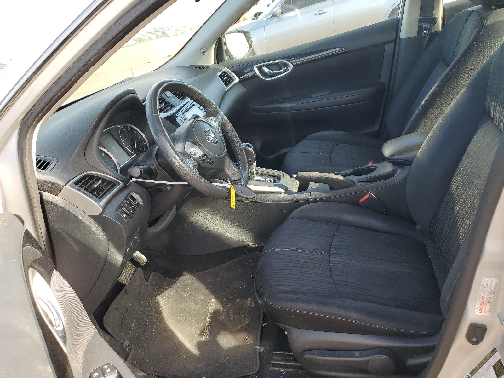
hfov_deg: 67.3
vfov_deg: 53.1
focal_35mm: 26
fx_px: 379
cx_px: 252
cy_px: 189
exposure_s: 1/213
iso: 50
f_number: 1.5
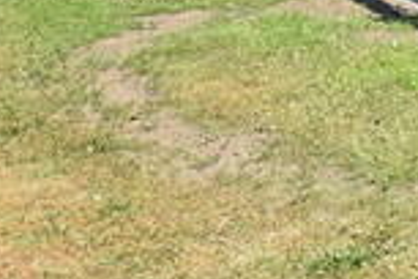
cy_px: -310
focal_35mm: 116
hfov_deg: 12.8
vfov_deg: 10.7
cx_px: 1049
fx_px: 1343
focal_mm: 11.5
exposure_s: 1/640
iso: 800
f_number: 13
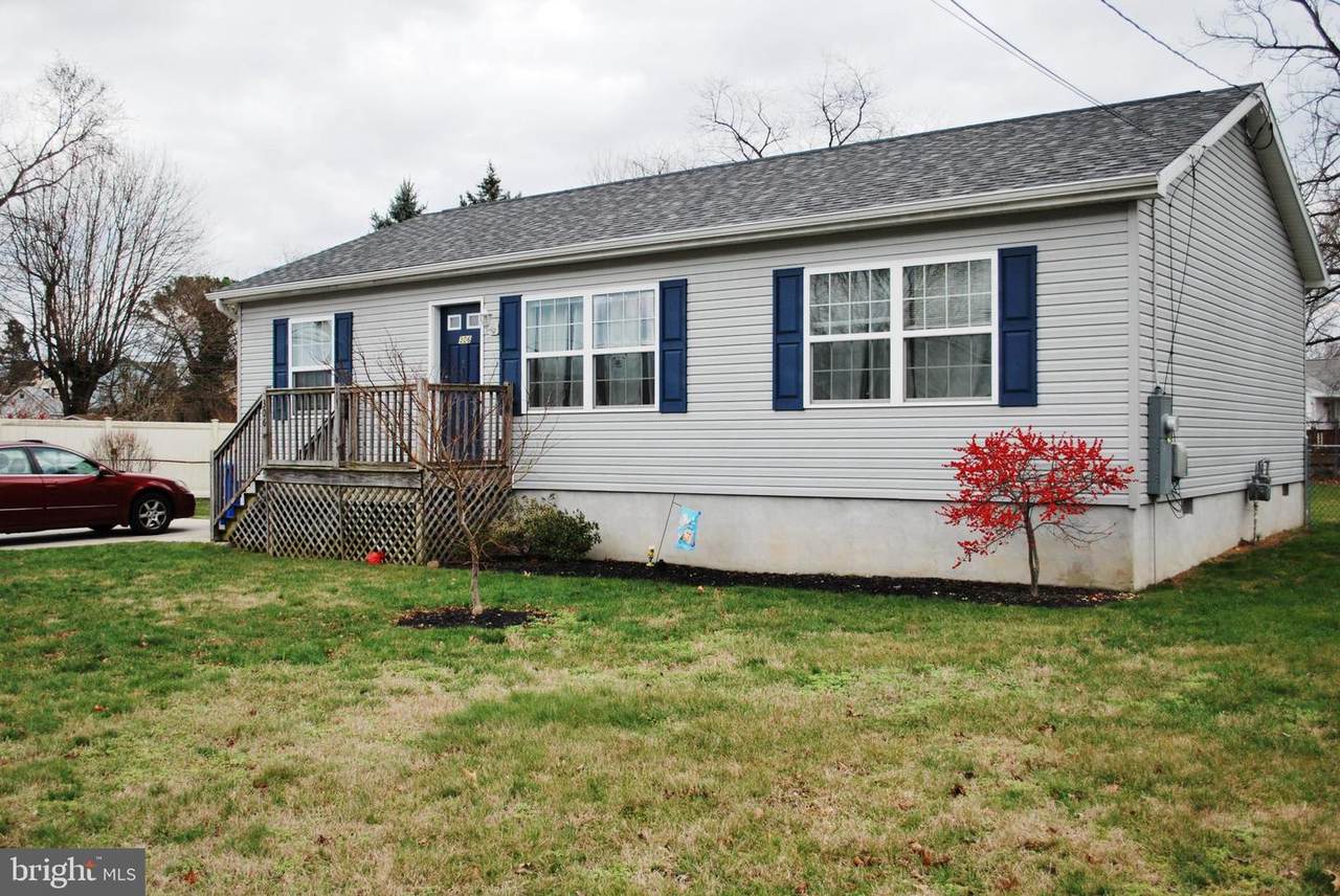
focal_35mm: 33
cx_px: 670
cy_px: 448
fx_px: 1229
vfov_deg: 40.0
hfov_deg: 57.2
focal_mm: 22
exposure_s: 1/500
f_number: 4
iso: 200
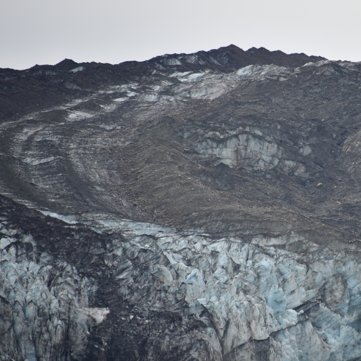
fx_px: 5463
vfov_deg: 3.8
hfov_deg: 3.8
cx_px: 311
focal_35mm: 463
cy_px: 202
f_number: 5.6
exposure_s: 1/640
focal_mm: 300
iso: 320
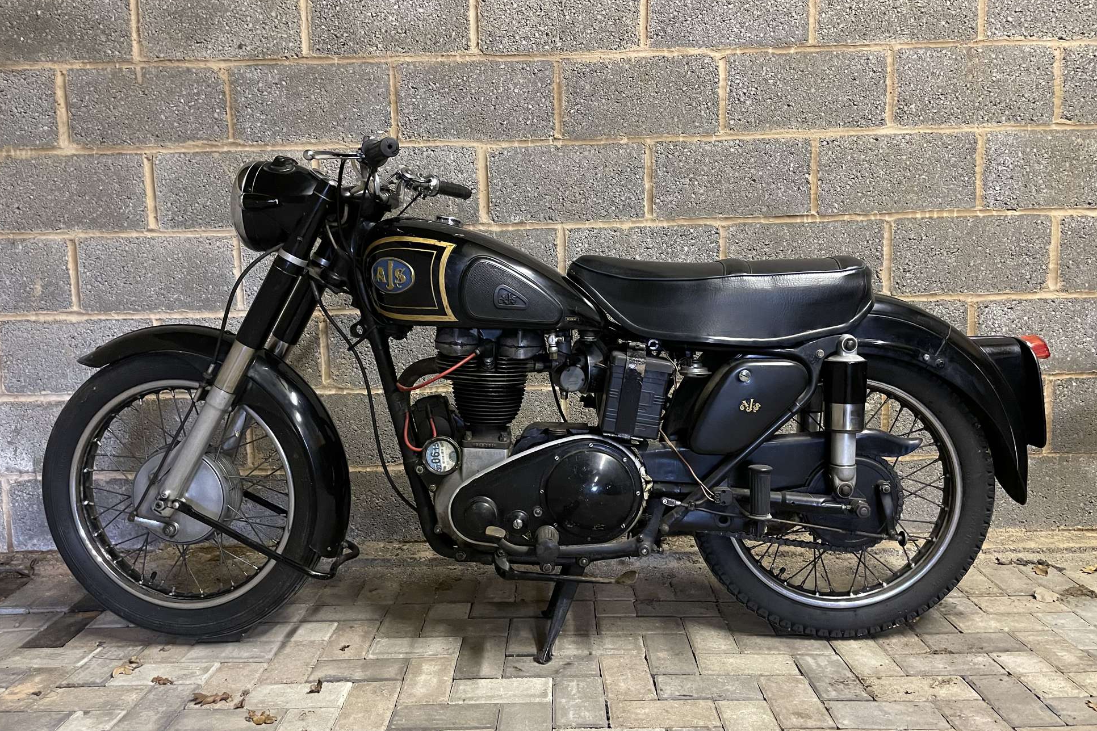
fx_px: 853
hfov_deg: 65.5
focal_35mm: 28
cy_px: 392
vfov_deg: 46.4
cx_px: 553
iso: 640
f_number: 1.6
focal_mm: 4.2
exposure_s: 1/33
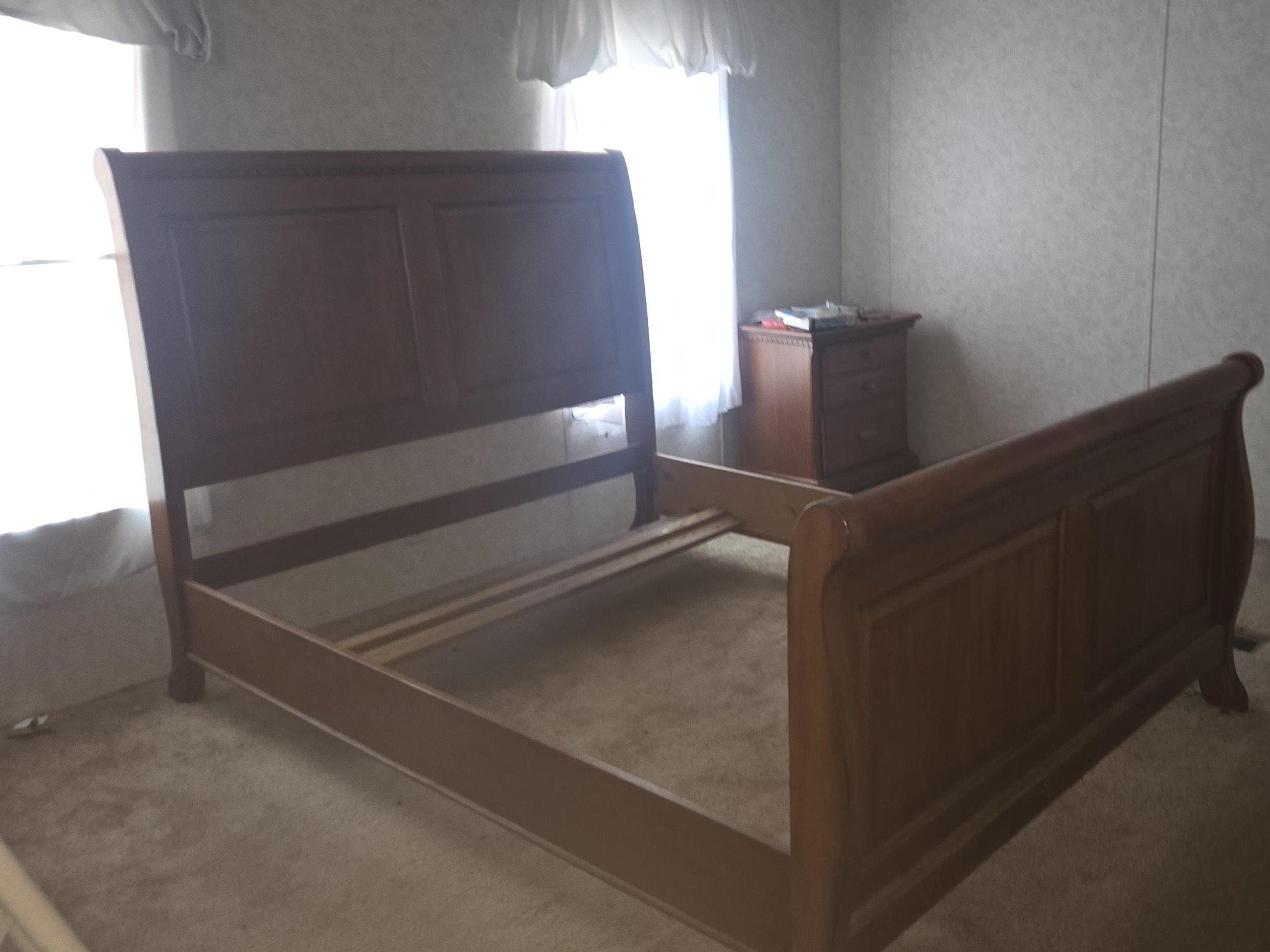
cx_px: 850
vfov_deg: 42.7
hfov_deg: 54.2
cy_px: 373
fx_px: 1211
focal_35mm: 33
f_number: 1.8
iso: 320
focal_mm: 5.4
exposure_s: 1/12
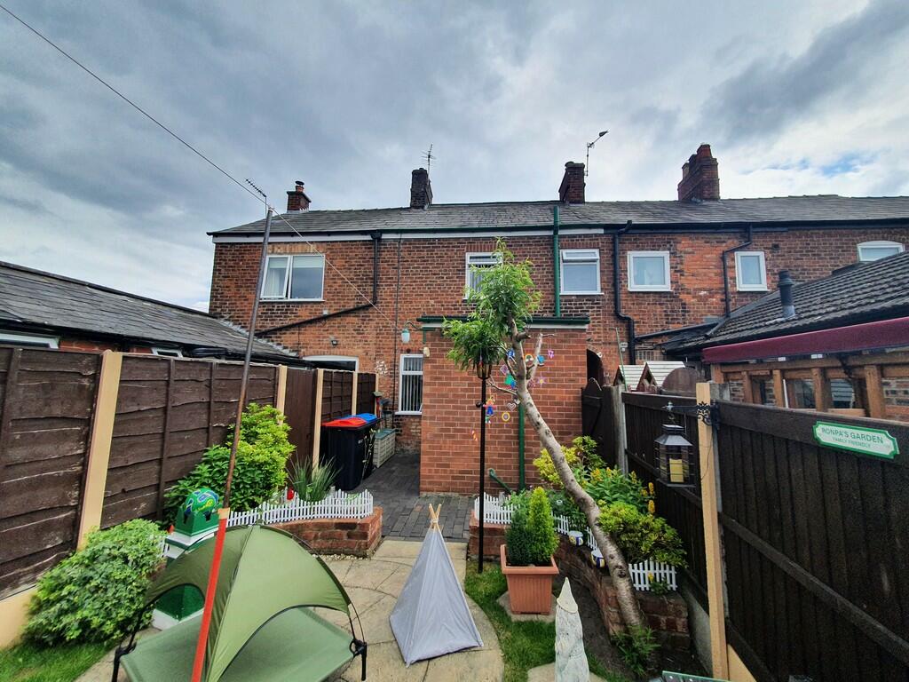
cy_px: 341
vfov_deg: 89.9
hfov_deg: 106.2
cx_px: 454
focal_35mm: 13
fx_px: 341
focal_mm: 1.8
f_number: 2.2
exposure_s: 1/966
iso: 50
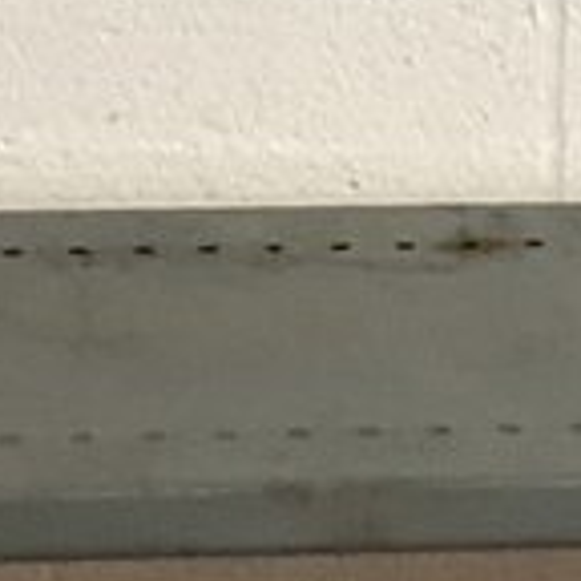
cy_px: 34
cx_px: 700
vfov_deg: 6.1
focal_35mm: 288
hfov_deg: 6.0
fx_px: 5469
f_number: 2.4
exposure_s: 1/33
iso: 250
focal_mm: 3.3
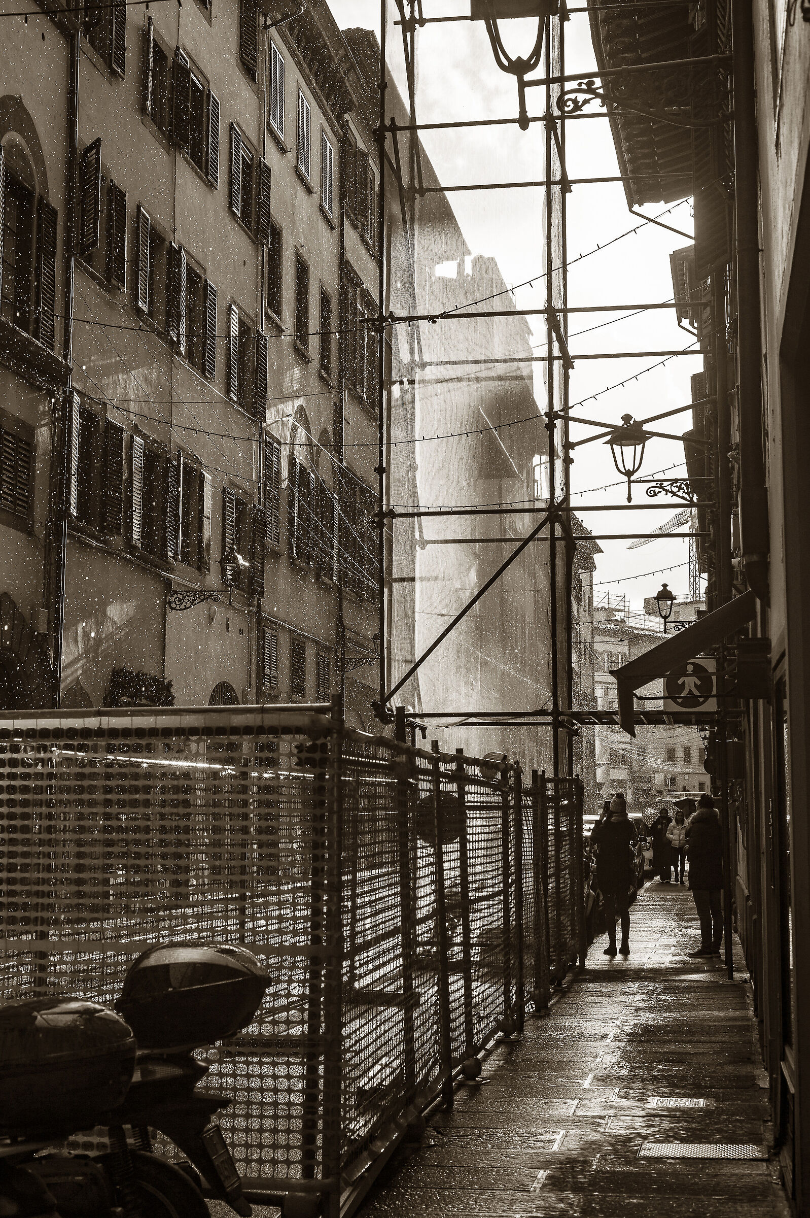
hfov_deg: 27.0
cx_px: 405
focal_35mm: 50
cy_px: 609
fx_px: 1690
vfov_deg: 39.6
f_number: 8
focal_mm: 50
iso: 400
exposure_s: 1/1250
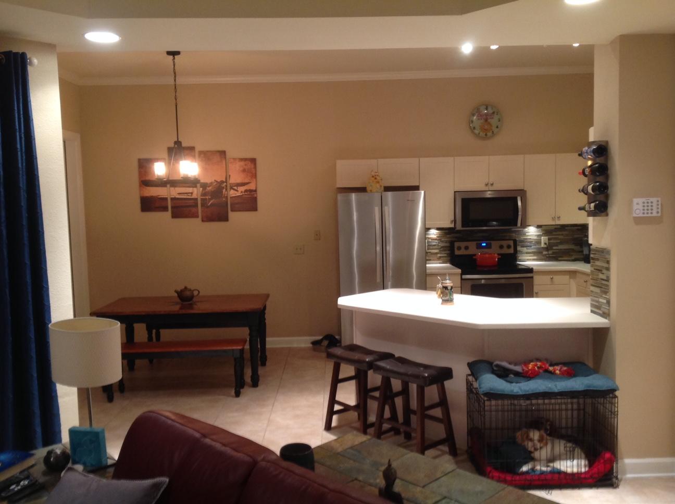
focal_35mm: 35
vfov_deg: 40.6
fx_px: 681
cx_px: 338
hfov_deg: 52.7
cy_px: 252
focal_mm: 4.28
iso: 125
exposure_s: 1/15
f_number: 2.4
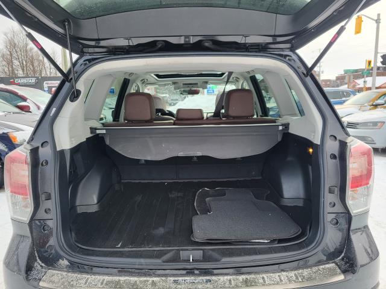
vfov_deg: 53.1
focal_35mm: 26
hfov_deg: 67.3
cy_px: 144
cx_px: 193
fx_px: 290
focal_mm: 5.4
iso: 40
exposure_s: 1/306
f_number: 1.8
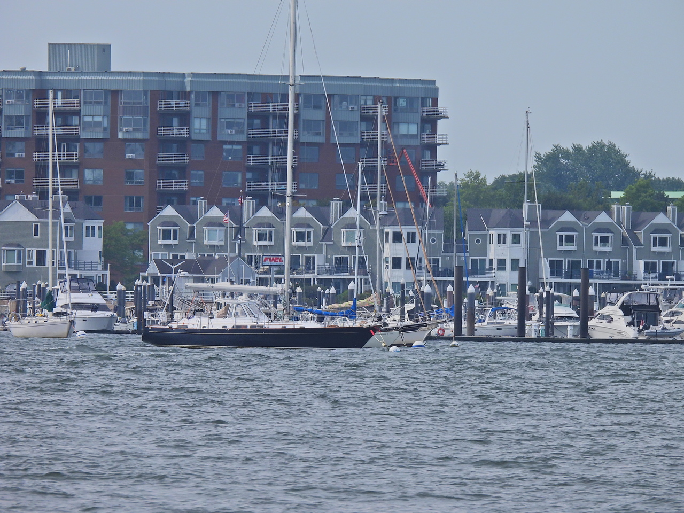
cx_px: 342
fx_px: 11856
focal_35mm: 600
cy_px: 256
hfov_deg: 3.3
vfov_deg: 2.5
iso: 100
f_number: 5
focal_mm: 107
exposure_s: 1/800
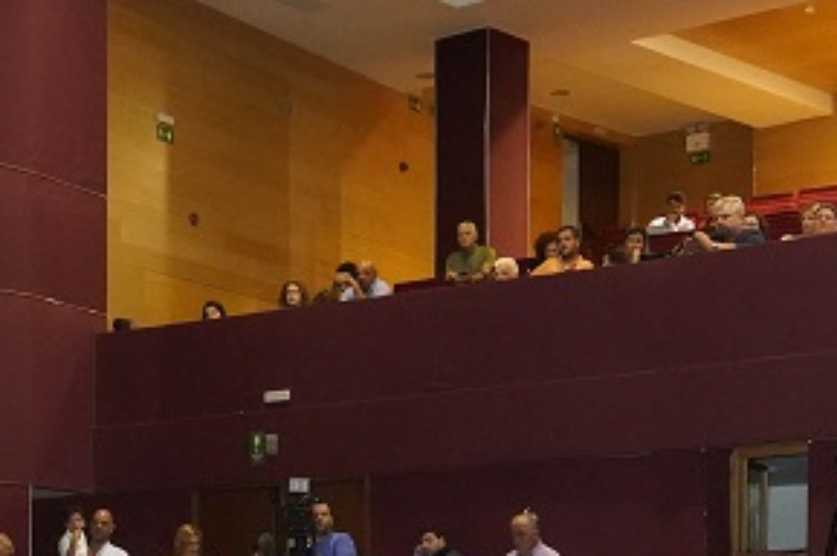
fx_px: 2253
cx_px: 98
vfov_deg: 13.2
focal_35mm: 97
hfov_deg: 20.7
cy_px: 857
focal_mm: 28
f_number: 5.6
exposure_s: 1/125
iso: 12800
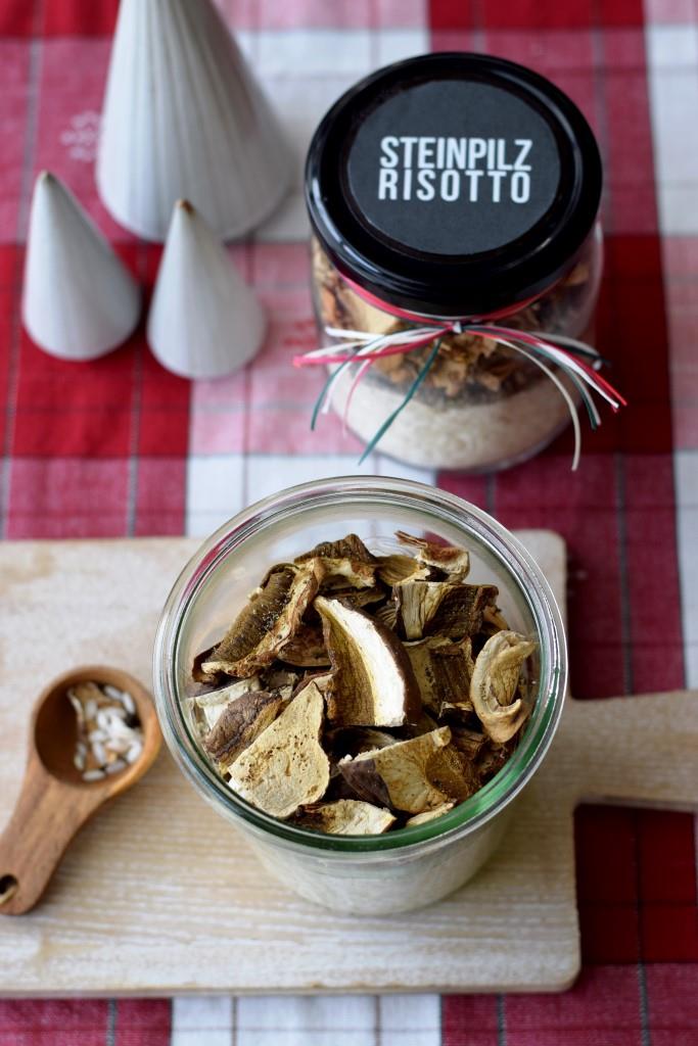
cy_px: 523
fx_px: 2180
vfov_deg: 27.0
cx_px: 349
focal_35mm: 75
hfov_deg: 18.2
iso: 125
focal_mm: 50
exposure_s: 1/80
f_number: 3.5
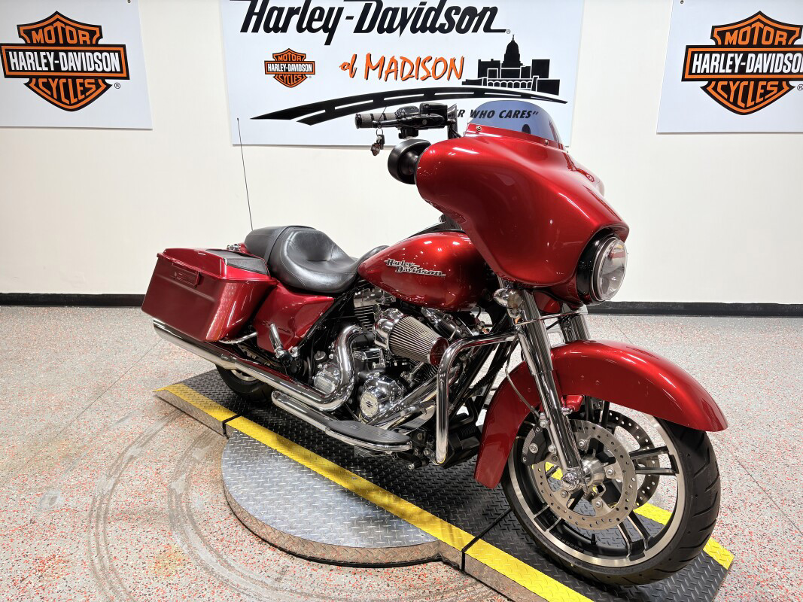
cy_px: 301
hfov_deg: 67.3
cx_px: 402
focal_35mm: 26
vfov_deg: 53.1
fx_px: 603
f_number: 1.6
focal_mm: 5.96
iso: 50
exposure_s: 1/120
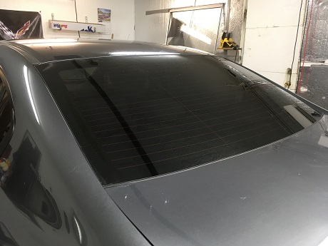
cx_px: 164
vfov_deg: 48.2
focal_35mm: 29
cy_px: 123
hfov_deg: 61.7
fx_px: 275
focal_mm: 4.15
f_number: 2.2
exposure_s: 1/30
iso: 80
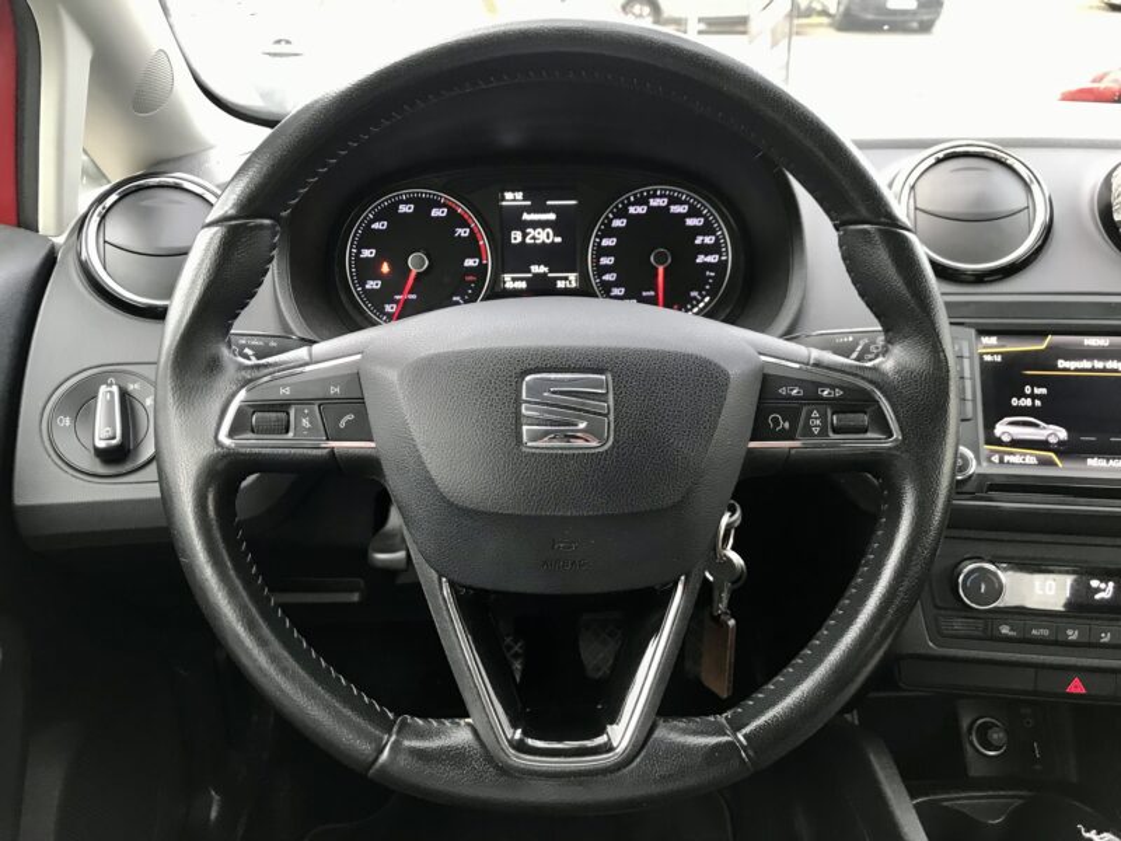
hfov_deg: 63.4
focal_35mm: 28
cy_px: 420
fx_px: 907
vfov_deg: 49.7
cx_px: 560
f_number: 1.8
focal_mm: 3.99
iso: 40
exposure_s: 1/17
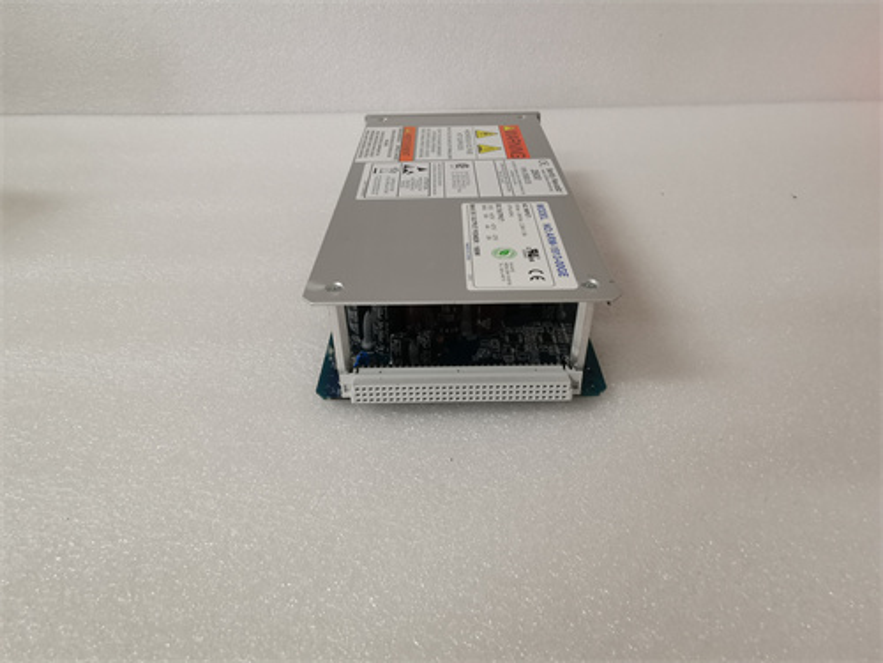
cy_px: 332
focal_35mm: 21
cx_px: 442
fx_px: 536
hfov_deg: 79.0
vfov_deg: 63.4
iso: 160
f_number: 2.2
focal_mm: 3.95
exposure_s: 1/36
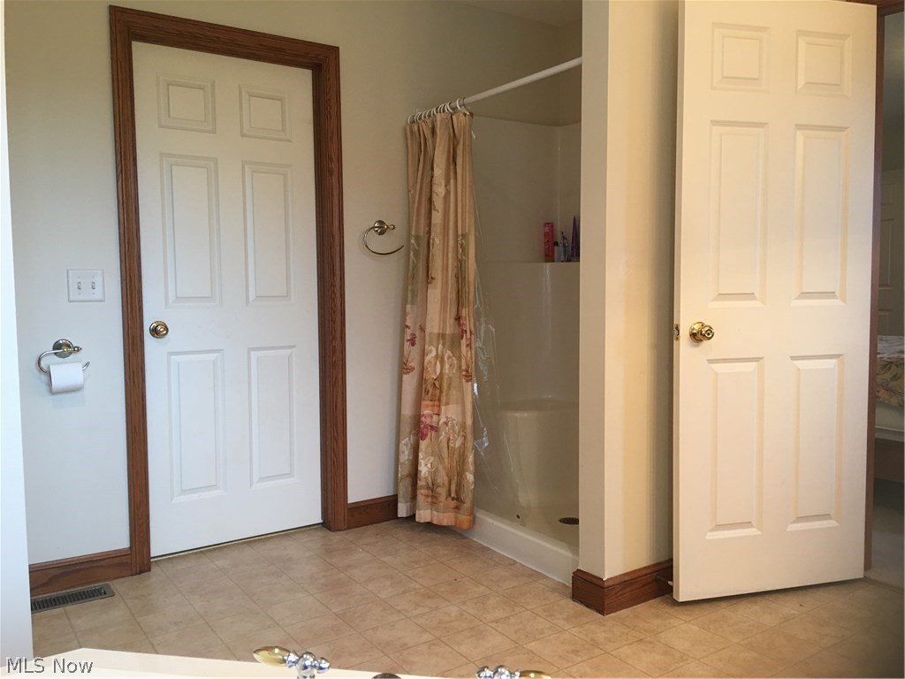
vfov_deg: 48.2
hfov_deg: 61.7
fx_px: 758
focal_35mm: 29
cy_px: 340
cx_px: 452
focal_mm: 4.15
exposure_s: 1/15
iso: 50
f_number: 2.2
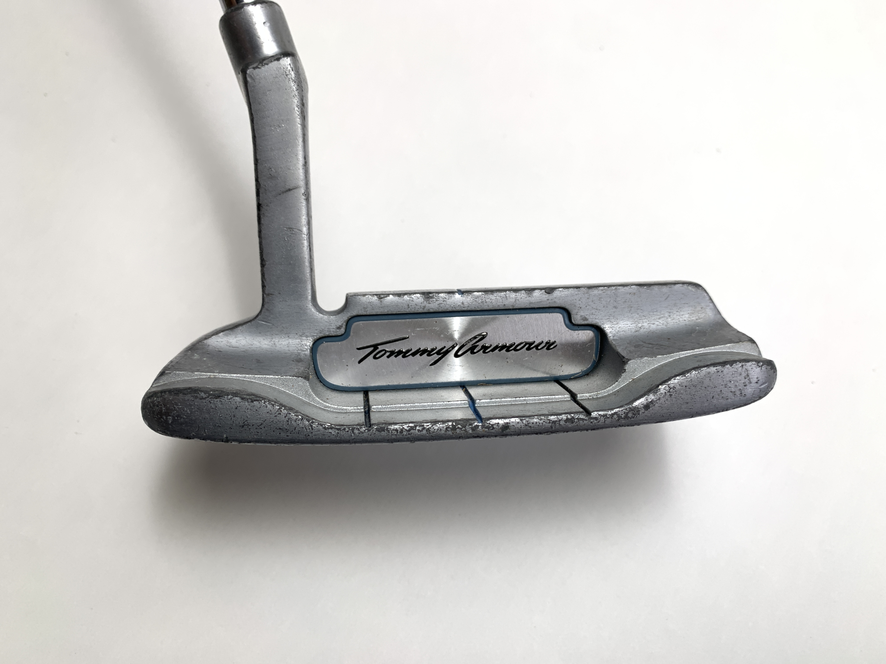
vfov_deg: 53.1
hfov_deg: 67.3
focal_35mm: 26
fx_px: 665
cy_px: 332
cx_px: 443
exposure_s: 1/295
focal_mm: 4.25
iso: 25
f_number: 1.8
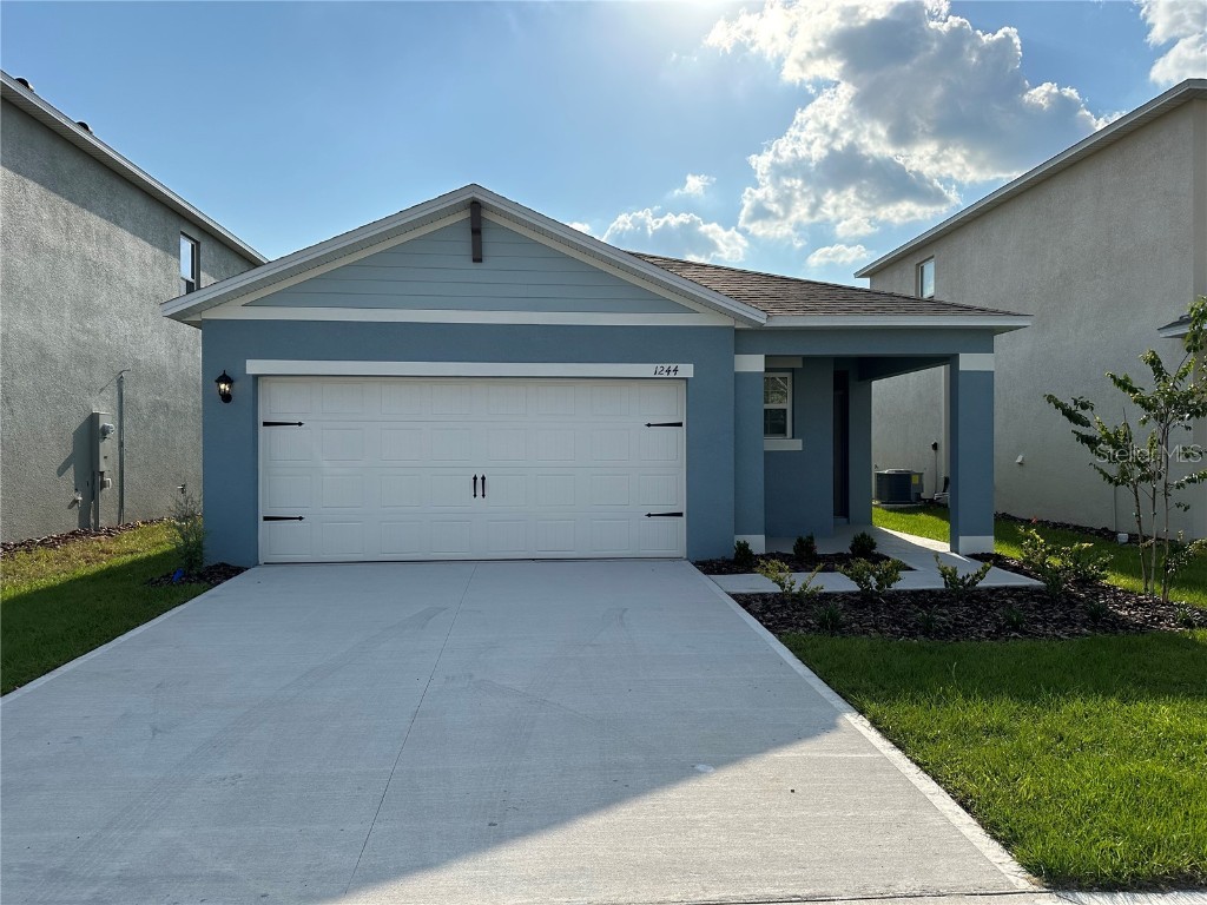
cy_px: 452
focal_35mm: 24
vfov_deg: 56.8
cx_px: 604
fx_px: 837
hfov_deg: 71.6
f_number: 1.78
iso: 80
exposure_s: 1/8929
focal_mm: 6.86
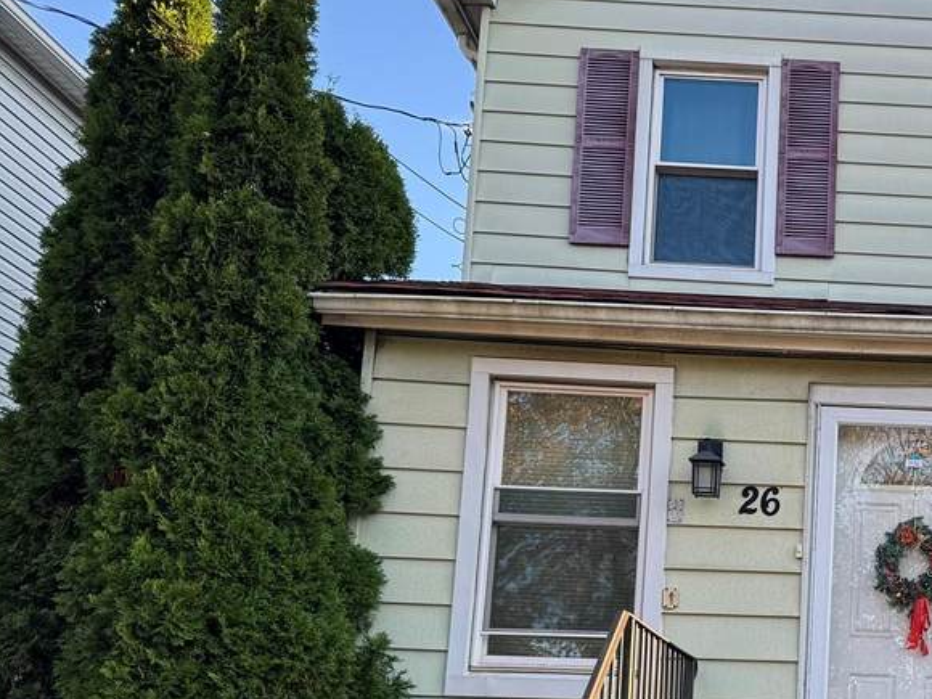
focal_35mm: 53
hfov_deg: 32.8
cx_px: 963
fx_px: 1427
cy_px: 577
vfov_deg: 26.9
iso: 80
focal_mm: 6.76
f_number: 1.78
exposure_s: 1/588
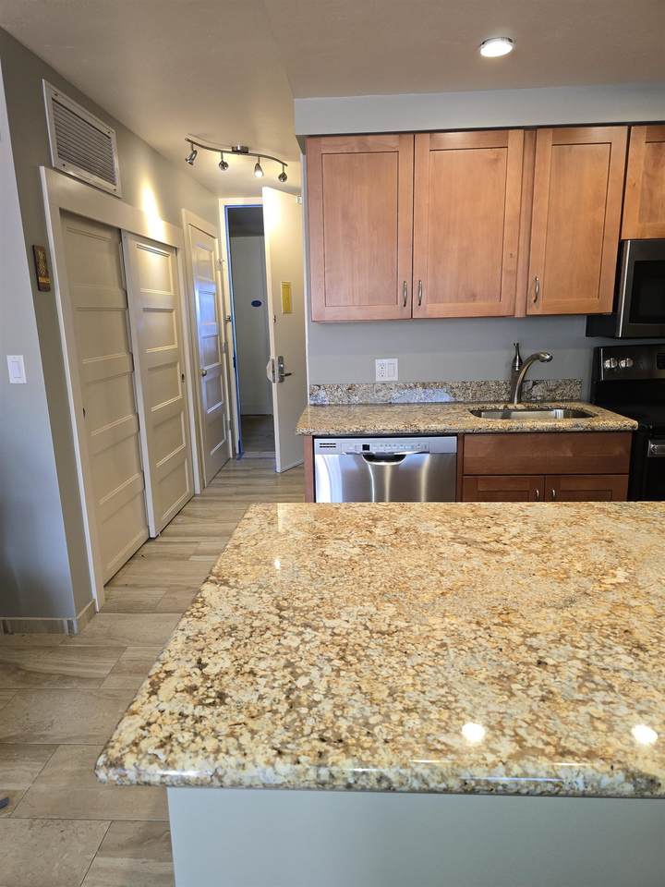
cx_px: 332
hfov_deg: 58.9
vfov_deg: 73.9
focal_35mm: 23
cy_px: 444
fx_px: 589
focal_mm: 6.3
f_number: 1.7
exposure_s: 1/60
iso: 125
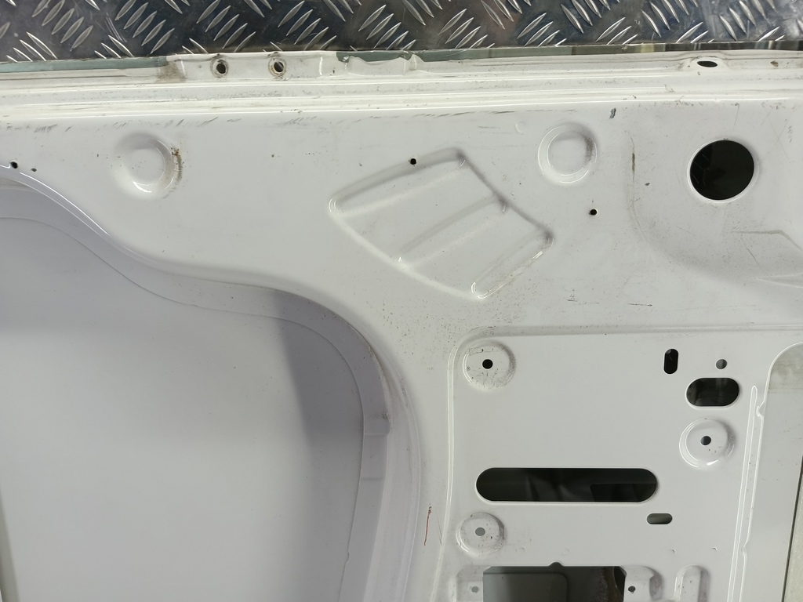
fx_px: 534
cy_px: 301
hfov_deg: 73.9
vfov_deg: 58.9
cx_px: 402
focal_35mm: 23
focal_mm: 4.11
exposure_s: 1/50
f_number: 1.6
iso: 80
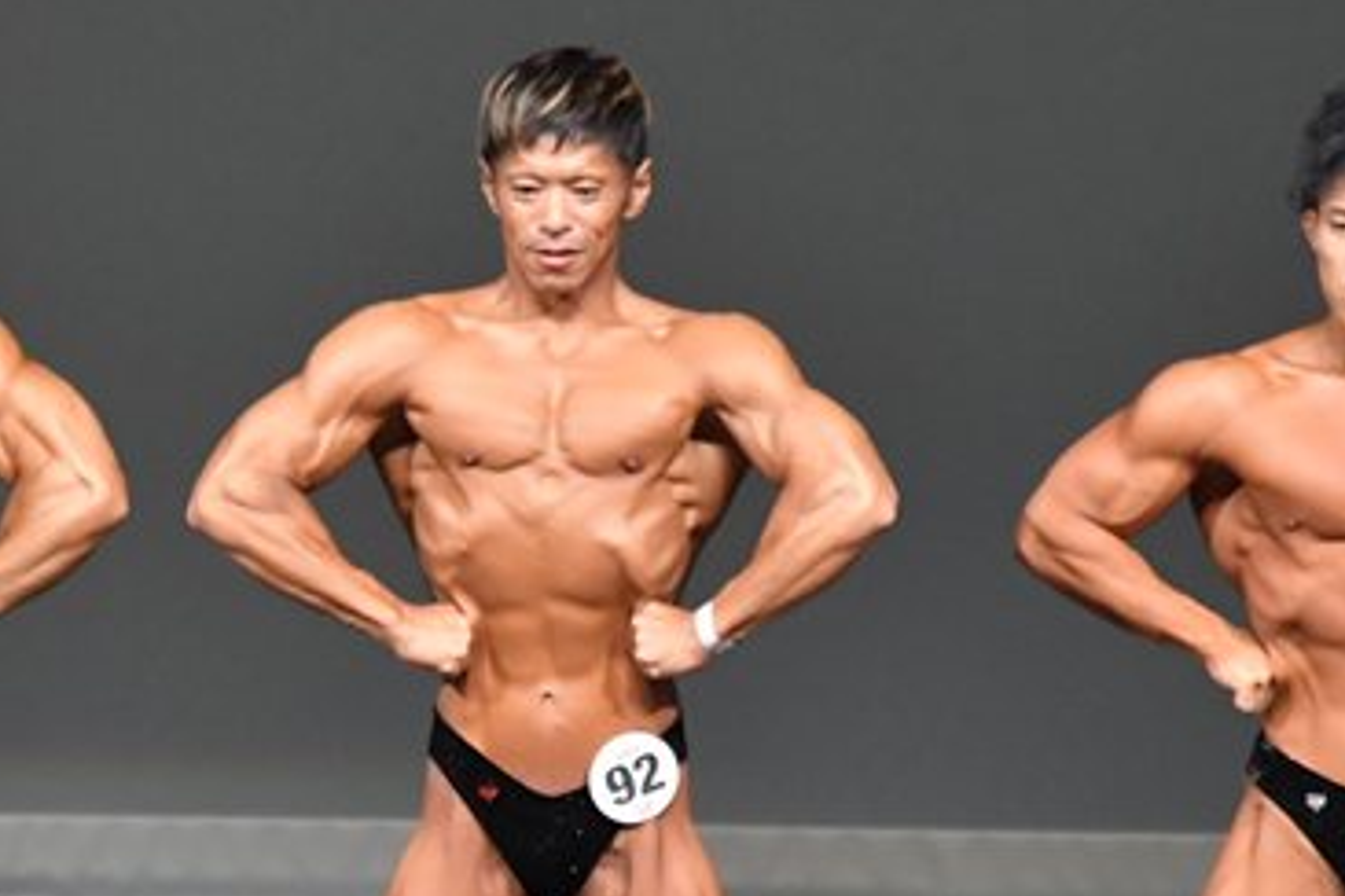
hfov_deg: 2.8
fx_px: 27309
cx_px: 538
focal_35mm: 731
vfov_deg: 1.9
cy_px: 808
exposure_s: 1/400
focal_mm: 230
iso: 5000
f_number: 5.6
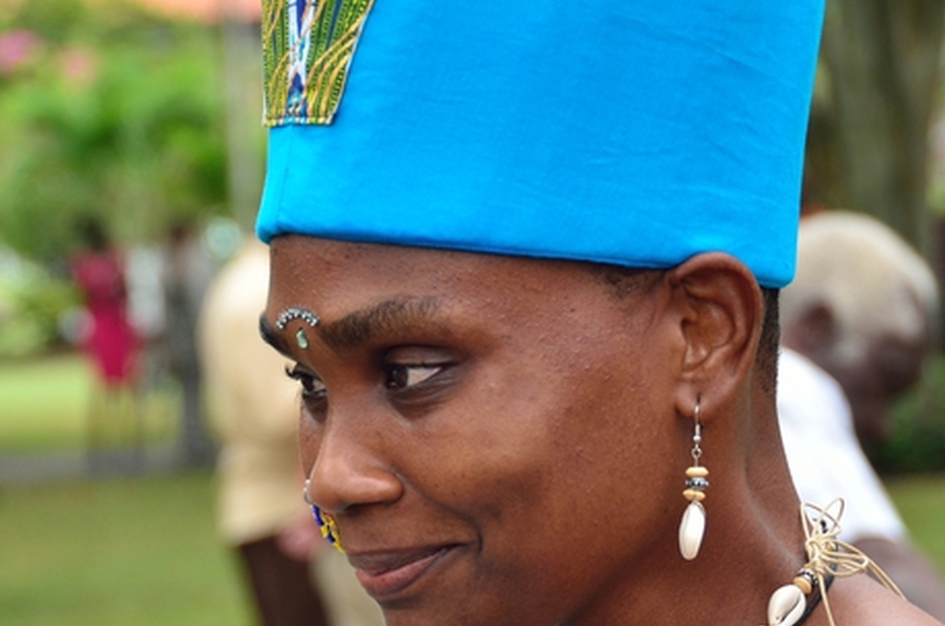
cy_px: 427
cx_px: 445
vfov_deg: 8.5
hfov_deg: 12.9
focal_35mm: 160
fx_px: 4191
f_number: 5
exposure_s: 1/250
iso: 280
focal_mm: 70
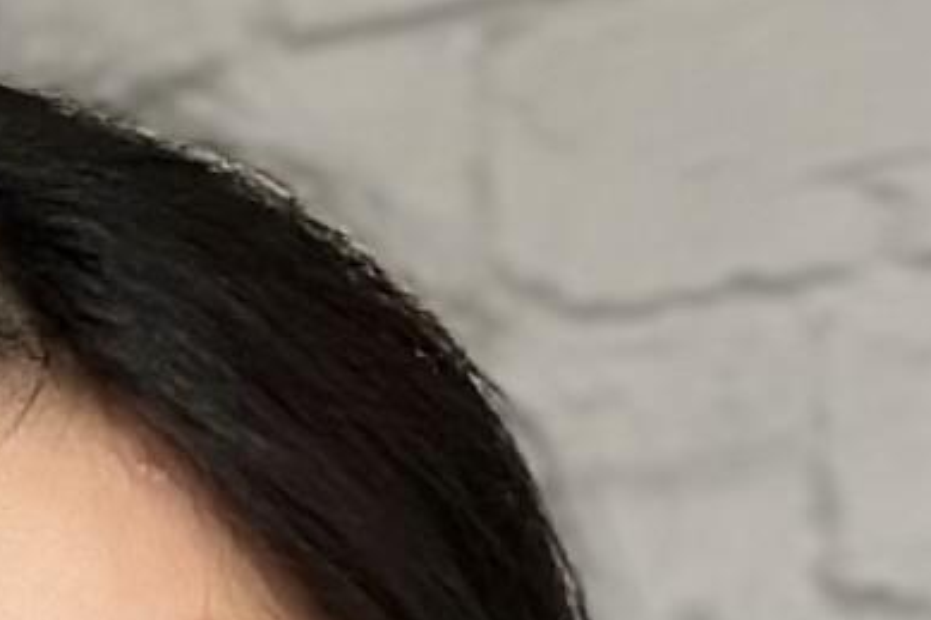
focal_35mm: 518
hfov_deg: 4.0
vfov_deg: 2.5
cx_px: 117
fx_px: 13390
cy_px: 3746
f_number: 1.78
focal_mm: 6.86
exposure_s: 1/141
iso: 80
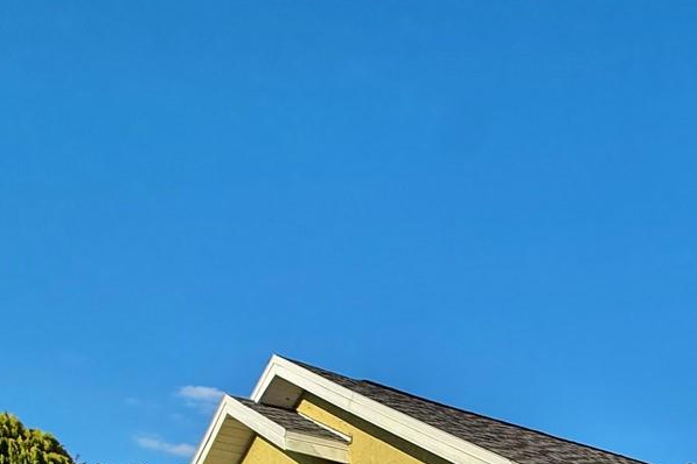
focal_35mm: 39
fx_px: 755
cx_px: 810
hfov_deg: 38.5
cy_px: 675
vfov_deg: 26.2
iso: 40
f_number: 2.2
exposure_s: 1/6173
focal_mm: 2.22
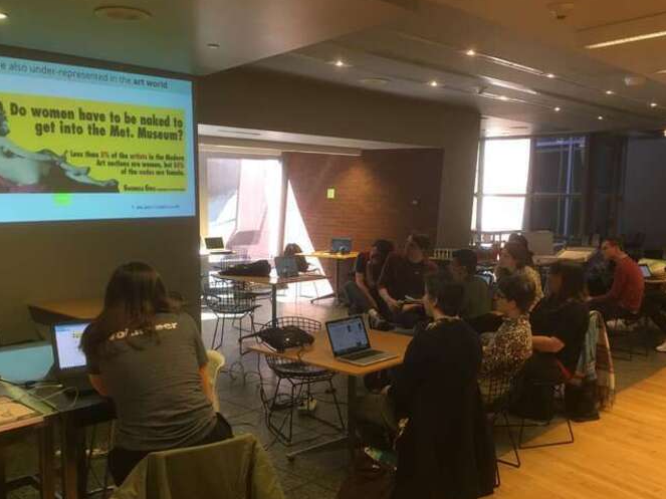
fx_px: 673
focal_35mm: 35
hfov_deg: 52.6
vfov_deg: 40.6
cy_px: 278
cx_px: 349
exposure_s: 1/30
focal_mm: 4.15
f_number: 2.2
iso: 100
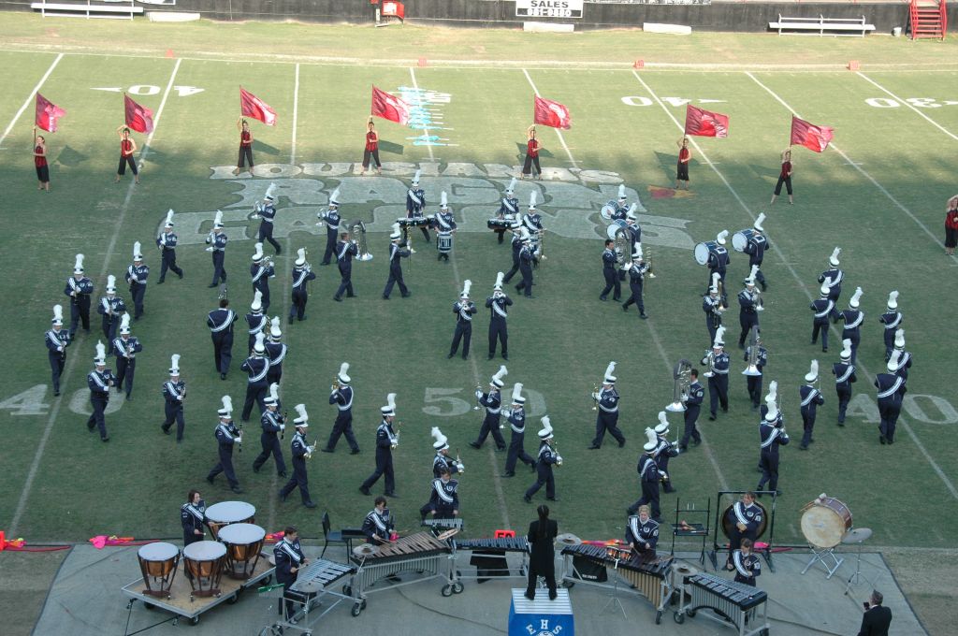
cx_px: 479
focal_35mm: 78
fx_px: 2073
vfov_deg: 17.4
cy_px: 318
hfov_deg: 26.0
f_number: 7.1
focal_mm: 52
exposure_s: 1/200
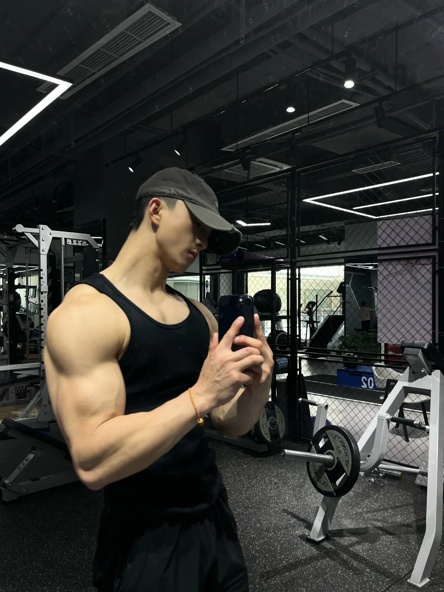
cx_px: 228
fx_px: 479
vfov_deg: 63.4
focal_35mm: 28
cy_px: 315
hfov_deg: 49.7
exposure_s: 1/100
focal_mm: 5.1
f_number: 1.6
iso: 50
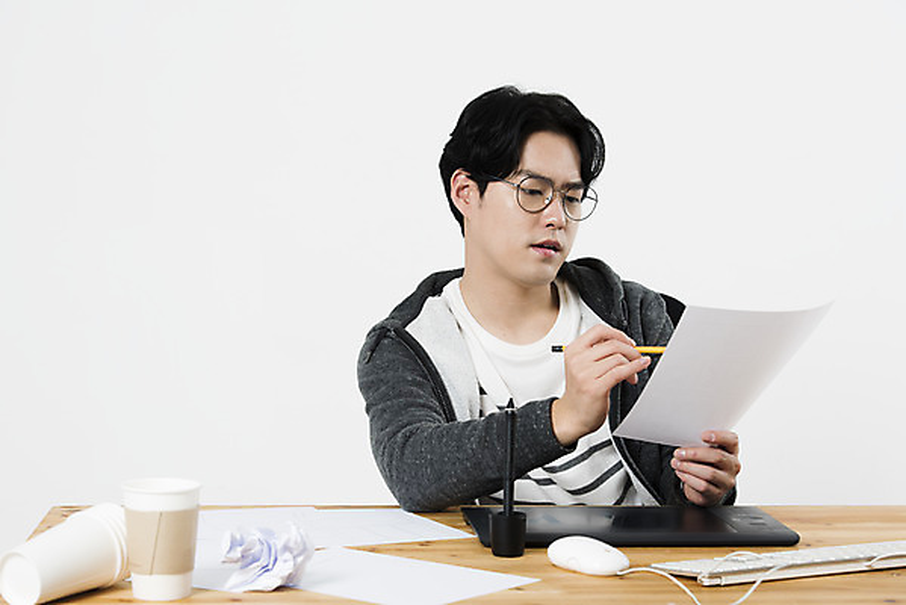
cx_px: 453
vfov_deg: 16.1
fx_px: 2140
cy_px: 302
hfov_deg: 23.9
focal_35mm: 85
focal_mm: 85
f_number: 8
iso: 64
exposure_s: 1/125
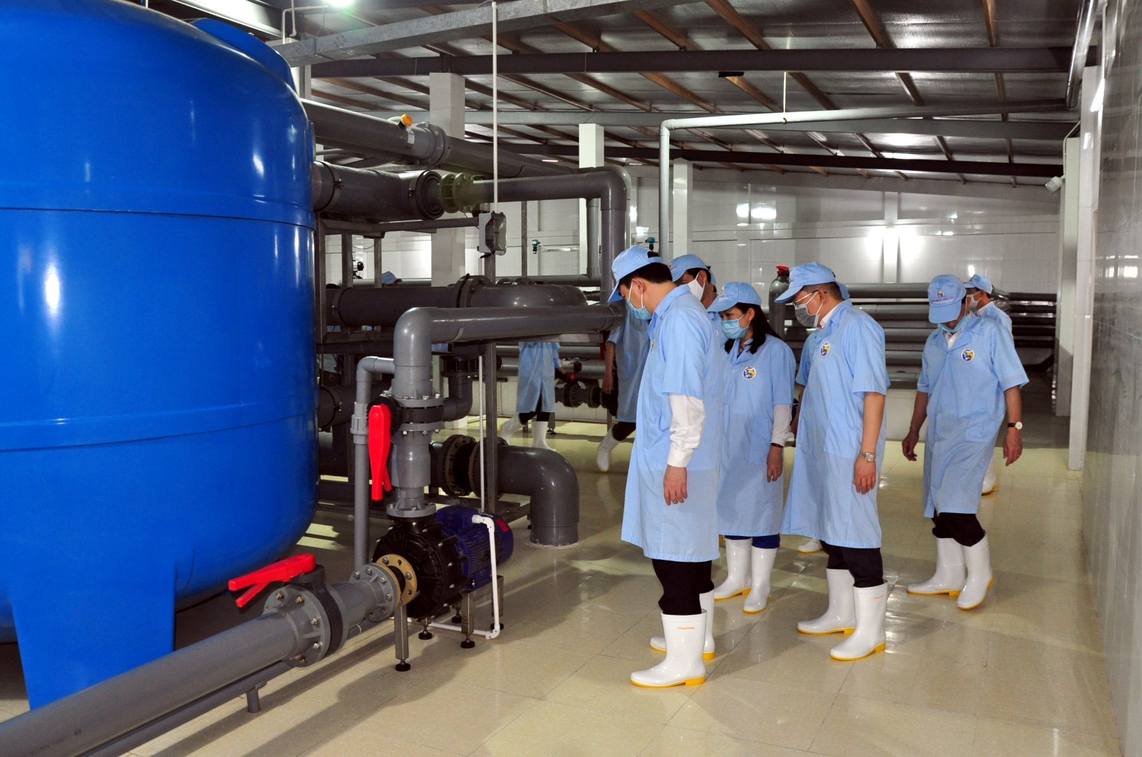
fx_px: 855
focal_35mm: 27
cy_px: 378
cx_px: 571
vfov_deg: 47.8
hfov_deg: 67.5
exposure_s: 1/80
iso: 800
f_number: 3.5
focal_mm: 18
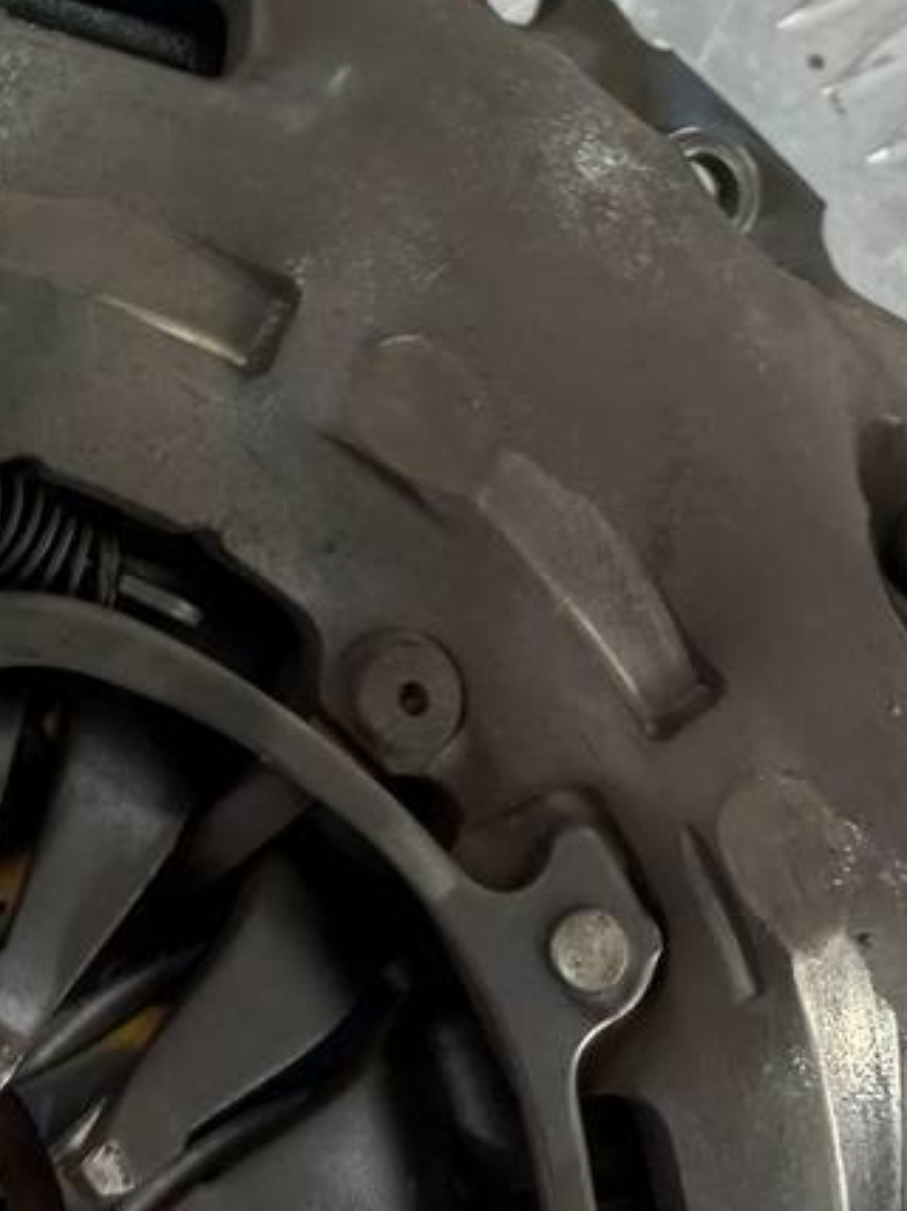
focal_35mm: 60
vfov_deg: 30.9
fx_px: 2097
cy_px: 145
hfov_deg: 21.9
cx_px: -283
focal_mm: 4.6
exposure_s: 1/50
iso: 64
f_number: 1.8
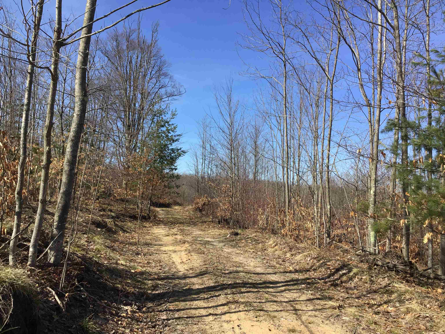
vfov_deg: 45.4
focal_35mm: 31
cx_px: 222
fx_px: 399
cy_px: 167
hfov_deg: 58.4
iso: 25
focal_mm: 3.3
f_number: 2.4
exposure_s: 1/1031
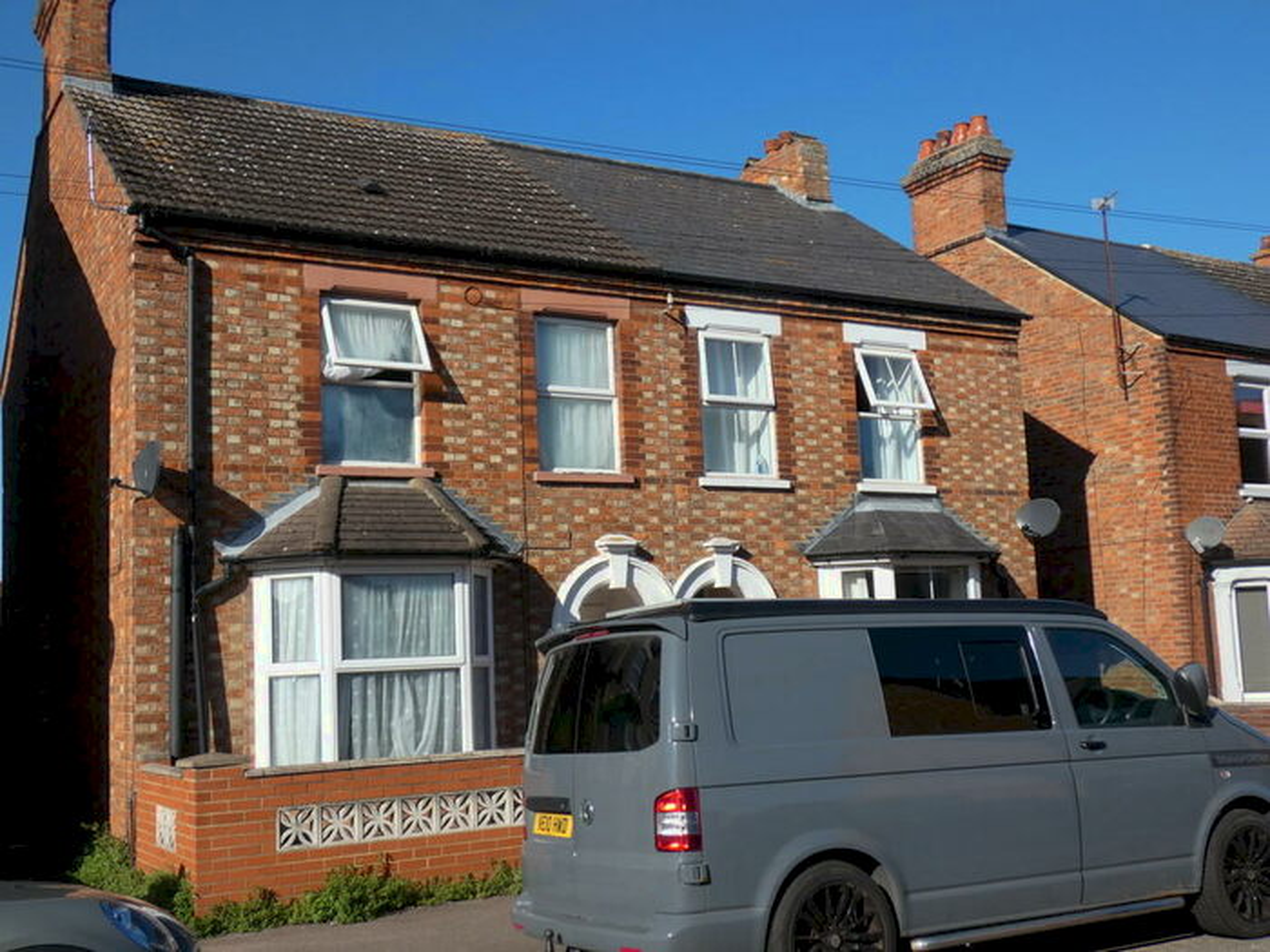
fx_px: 1394
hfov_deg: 49.0
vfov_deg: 37.7
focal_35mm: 38
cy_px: 476
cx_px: 635
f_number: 3.5
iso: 80
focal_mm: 6.8
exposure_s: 1/1000
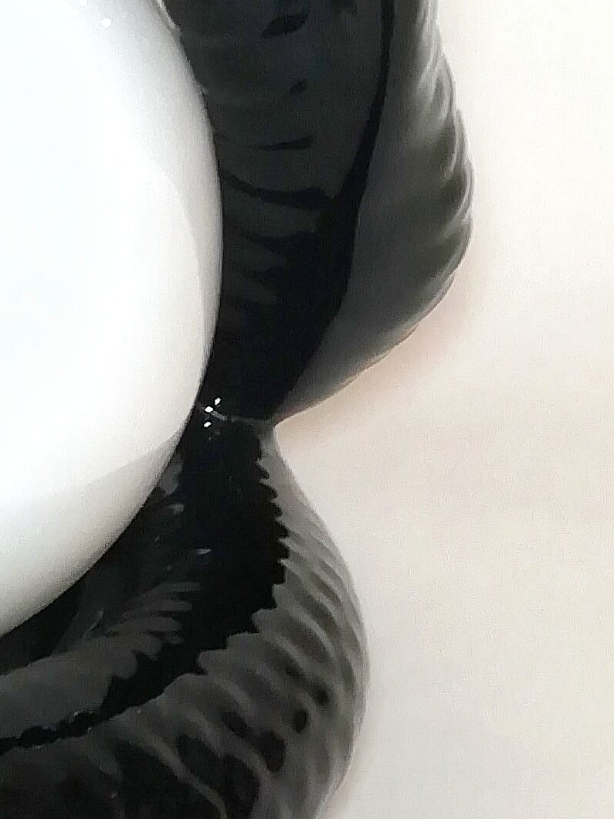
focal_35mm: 102
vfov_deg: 18.9
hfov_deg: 13.9
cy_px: 82
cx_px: -181
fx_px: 2412
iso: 80
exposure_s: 1/50
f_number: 2.2
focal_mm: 3.46
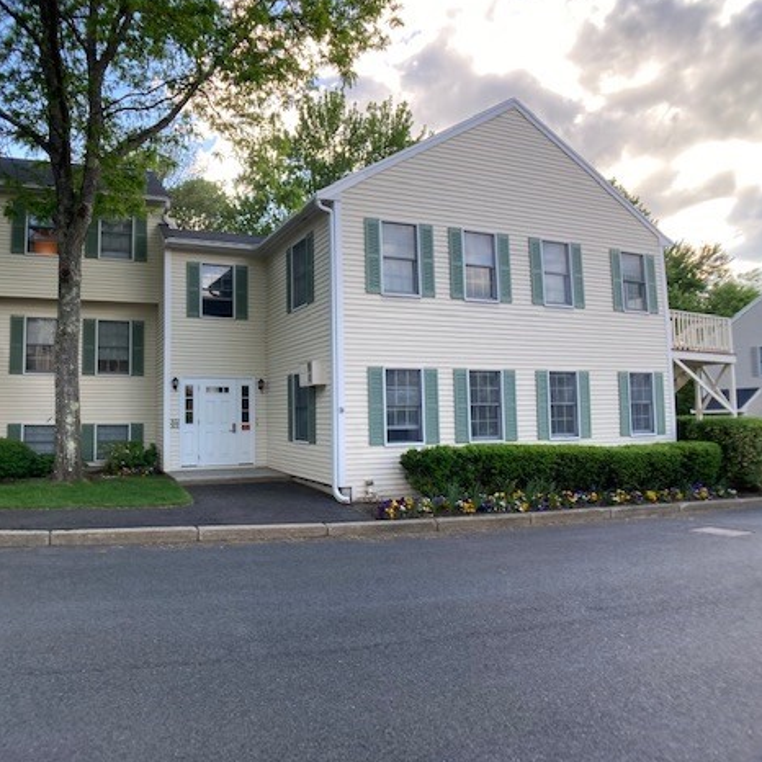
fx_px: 847
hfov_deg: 47.9
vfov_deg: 48.5
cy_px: 383
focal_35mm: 34
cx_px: 271
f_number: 1.8
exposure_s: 1/211
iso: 20
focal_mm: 3.99
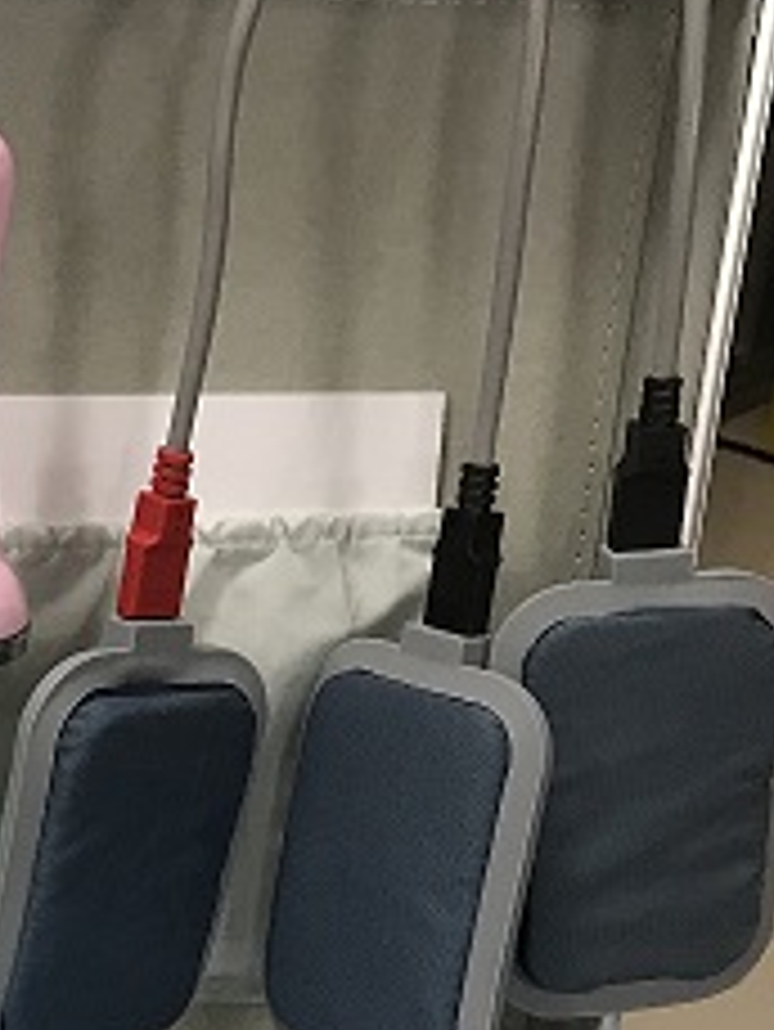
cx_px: -148
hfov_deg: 18.9
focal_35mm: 74
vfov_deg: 24.8
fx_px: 2204
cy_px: 1077
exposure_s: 1/17
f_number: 1.8
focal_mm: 3.99
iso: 50
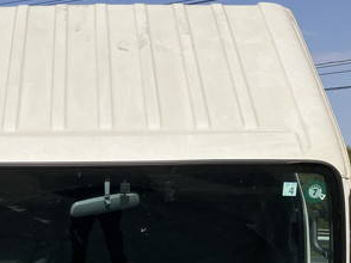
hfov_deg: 31.2
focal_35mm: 61
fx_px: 618
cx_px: 93
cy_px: 269
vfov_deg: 22.9
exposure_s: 1/3040
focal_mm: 3.99
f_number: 1.8
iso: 32
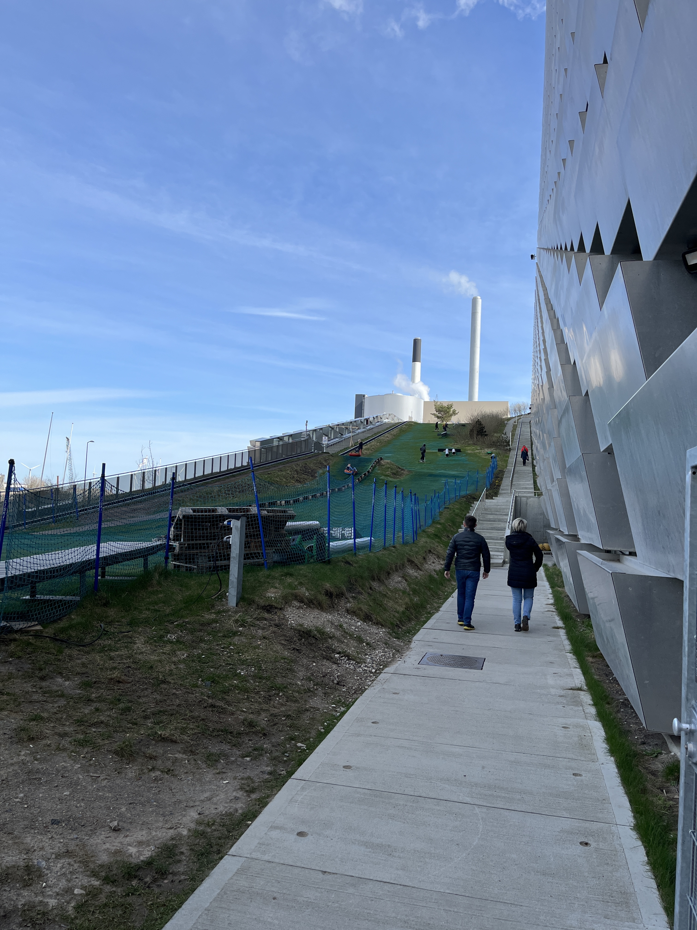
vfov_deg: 67.3
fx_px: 698
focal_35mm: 26
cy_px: 465
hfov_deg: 53.1
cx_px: 348
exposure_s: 1/2825
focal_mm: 5.1
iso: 50
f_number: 1.6
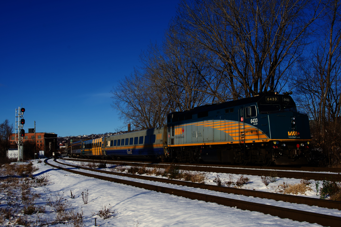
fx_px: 417
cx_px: 170
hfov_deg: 44.5
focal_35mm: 44
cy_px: 114
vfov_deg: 30.5
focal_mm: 44
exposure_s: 1/800
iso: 200
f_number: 8
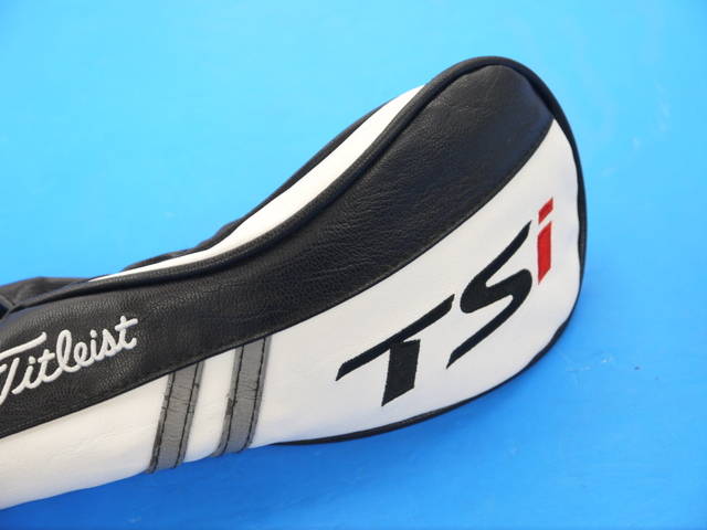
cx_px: 354
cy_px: 265
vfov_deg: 23.7
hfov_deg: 31.2
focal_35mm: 62
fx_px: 1266
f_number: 5
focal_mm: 31
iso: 400
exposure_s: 1/60
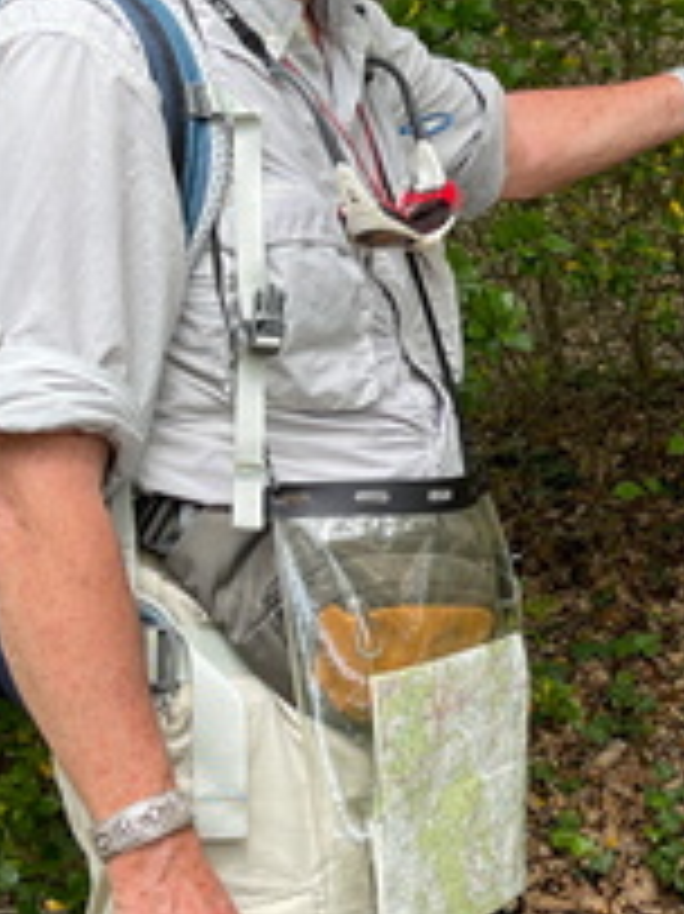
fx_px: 2004
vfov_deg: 25.6
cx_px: 745
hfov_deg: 18.6
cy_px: 572
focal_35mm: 76
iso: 50
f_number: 1.6
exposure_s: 1/484
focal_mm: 5.1
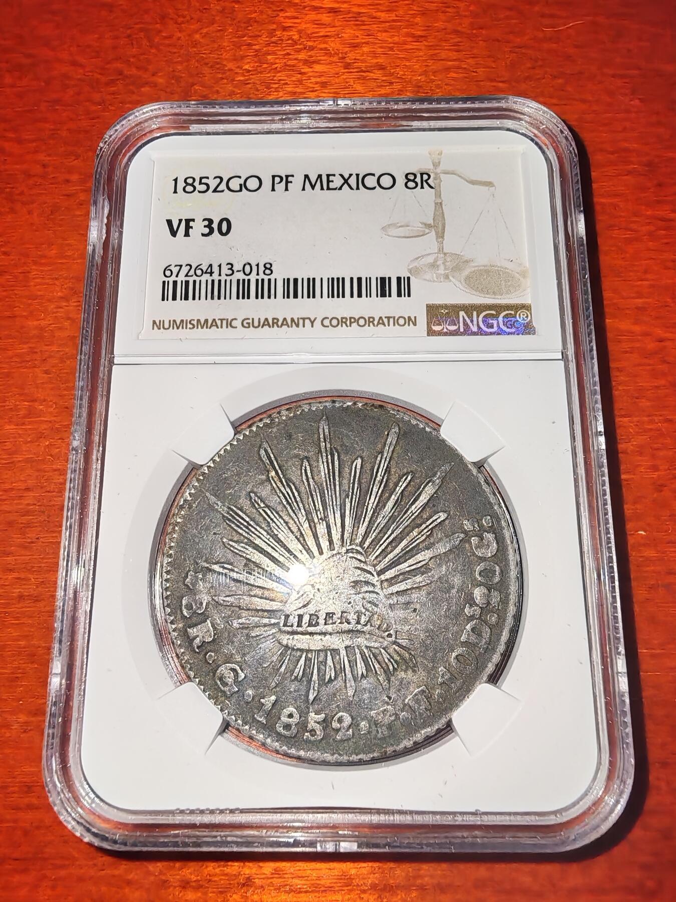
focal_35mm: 26
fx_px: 677
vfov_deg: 67.3
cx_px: 338
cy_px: 451
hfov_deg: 53.1
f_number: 2.2
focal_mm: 1.96
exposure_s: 1/100
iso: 64
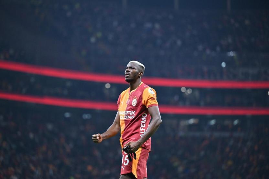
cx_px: 134
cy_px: 90
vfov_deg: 8.6
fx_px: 1196
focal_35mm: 160
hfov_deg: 12.8
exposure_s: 1/1600
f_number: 2.8
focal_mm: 160
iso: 2500
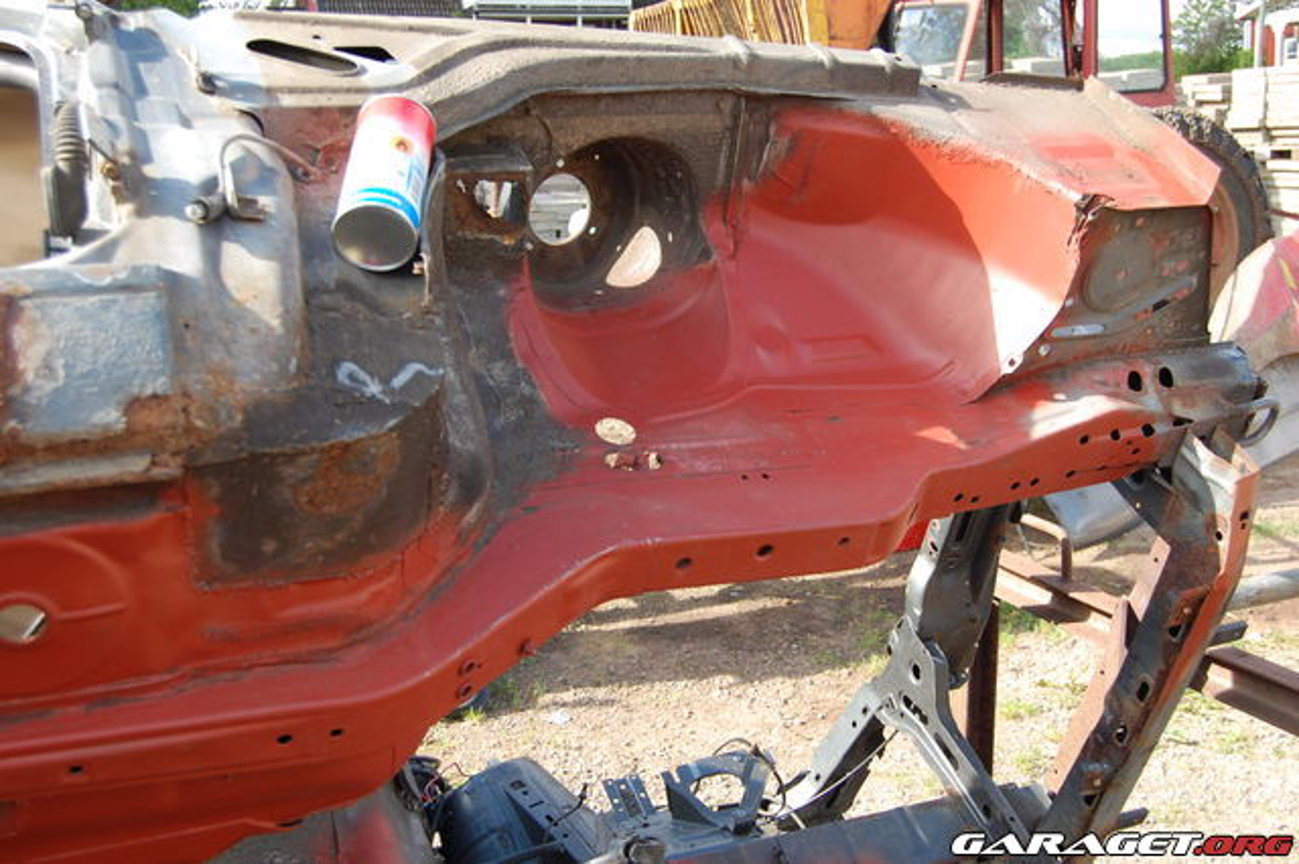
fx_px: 1406
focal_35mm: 39
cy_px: 432
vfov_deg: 34.2
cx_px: 650
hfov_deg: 49.6
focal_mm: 26
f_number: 5.6
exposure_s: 1/125
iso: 200
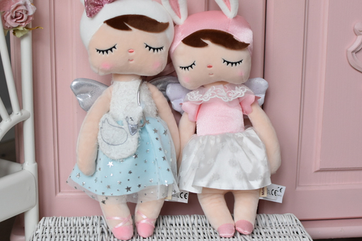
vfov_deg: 22.0
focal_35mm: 62
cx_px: 156
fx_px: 619
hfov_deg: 32.5
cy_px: 102
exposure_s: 1/60
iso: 500
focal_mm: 35
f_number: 4
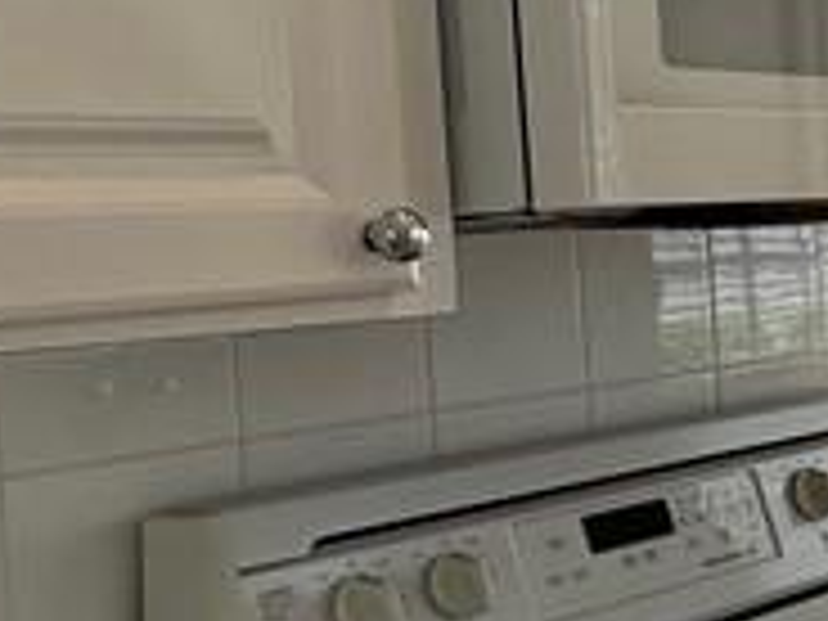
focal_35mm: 78
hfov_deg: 18.2
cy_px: 306
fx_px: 1866
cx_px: 1588
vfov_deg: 18.9
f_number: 2.2
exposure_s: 1/168
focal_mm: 2.22
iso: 40
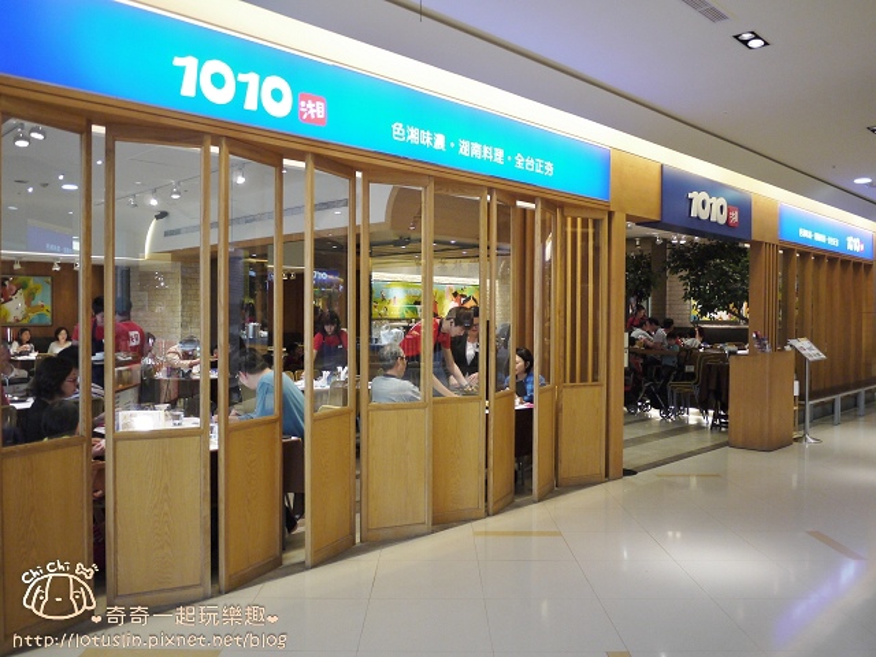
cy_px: 328
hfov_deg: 63.4
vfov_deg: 49.7
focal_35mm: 28
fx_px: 709
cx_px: 438
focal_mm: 14
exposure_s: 1/60
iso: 320
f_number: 2.5
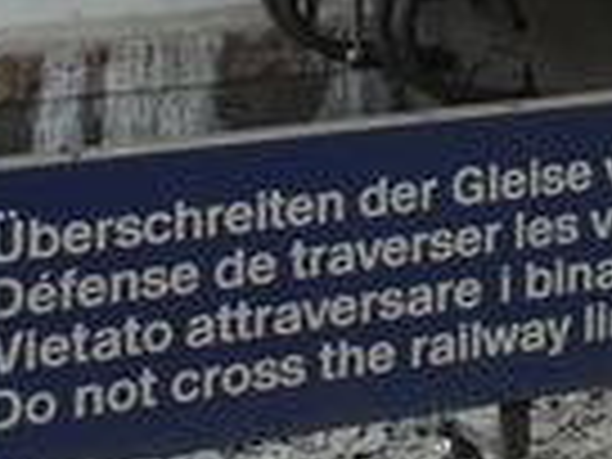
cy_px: -698
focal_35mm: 228
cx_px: 1971
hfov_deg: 7.4
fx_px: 4031
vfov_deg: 6.2
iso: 100
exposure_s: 1/40
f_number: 2.8
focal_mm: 5
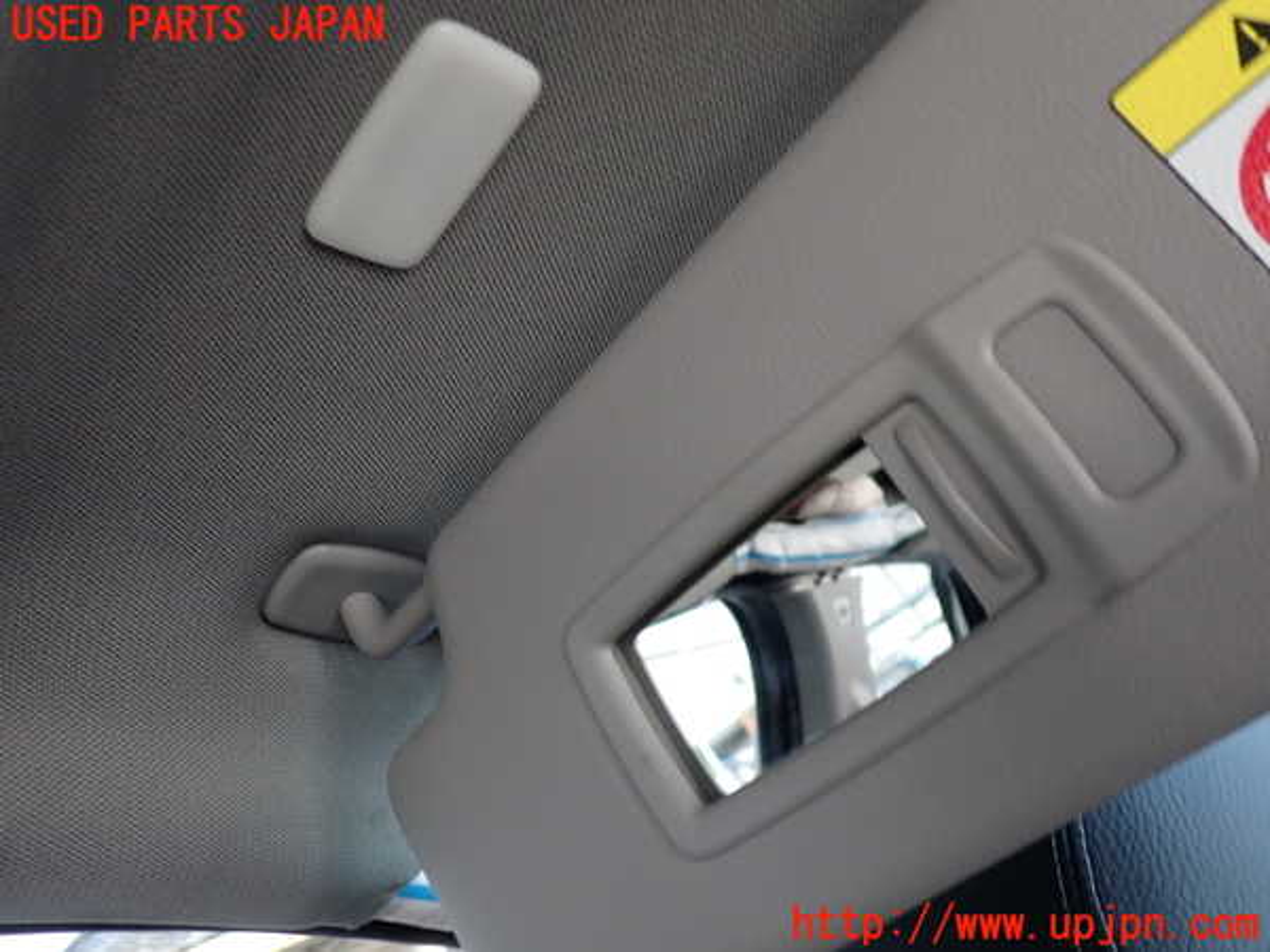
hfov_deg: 60.0
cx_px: 635
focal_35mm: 30
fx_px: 1101
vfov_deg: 46.8
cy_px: 476
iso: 200
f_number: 2.3
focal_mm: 5.4
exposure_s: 1/60
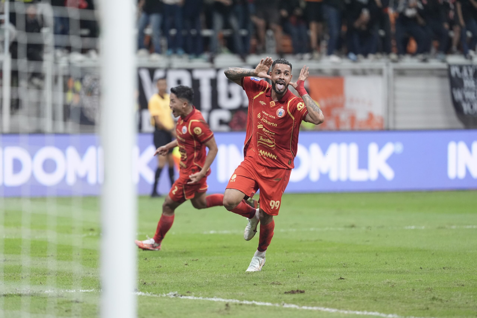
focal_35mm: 300
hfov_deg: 6.9
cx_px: 238
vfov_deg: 4.6
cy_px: 159
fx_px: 3975
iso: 4000
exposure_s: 1/1000
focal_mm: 300
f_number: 3.2
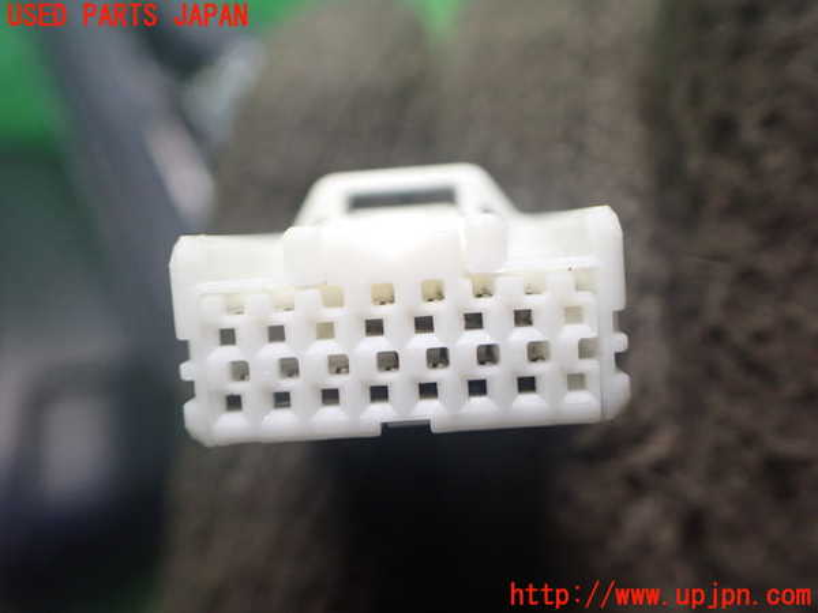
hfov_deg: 60.0
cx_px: 409
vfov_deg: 46.8
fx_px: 709
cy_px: 306
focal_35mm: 30
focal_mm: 5.4
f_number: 2.3
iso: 800
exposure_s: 1/80
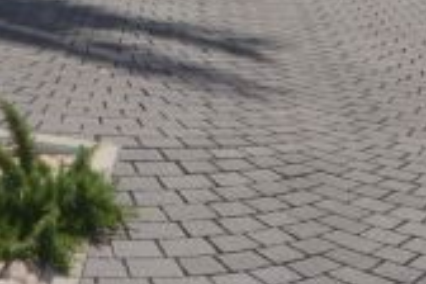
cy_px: -308
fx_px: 1391
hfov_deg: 16.8
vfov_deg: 10.6
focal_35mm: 118
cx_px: -68
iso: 100
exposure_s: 1/200
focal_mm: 11
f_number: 11
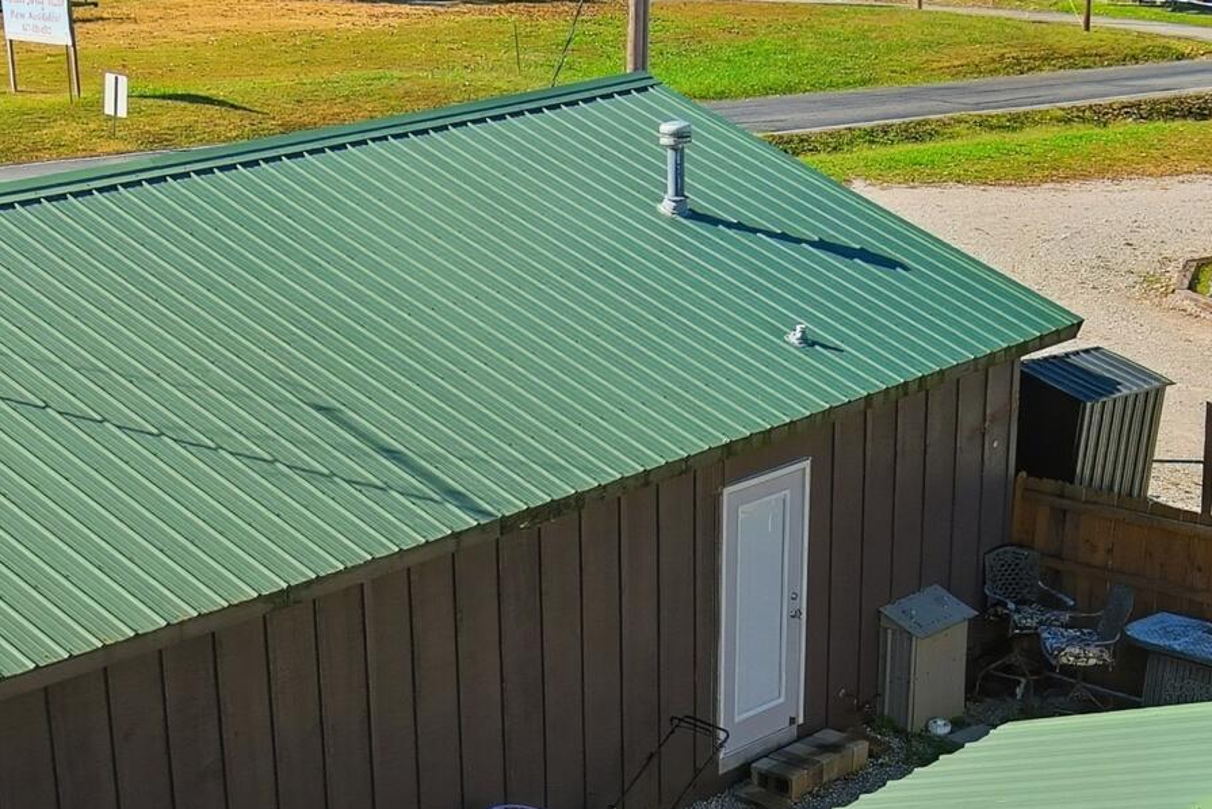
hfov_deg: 25.1
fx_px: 2727
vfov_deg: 16.4
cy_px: 869
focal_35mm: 81
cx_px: 586
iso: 107
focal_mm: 10.6
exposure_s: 1/5461
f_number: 2.8
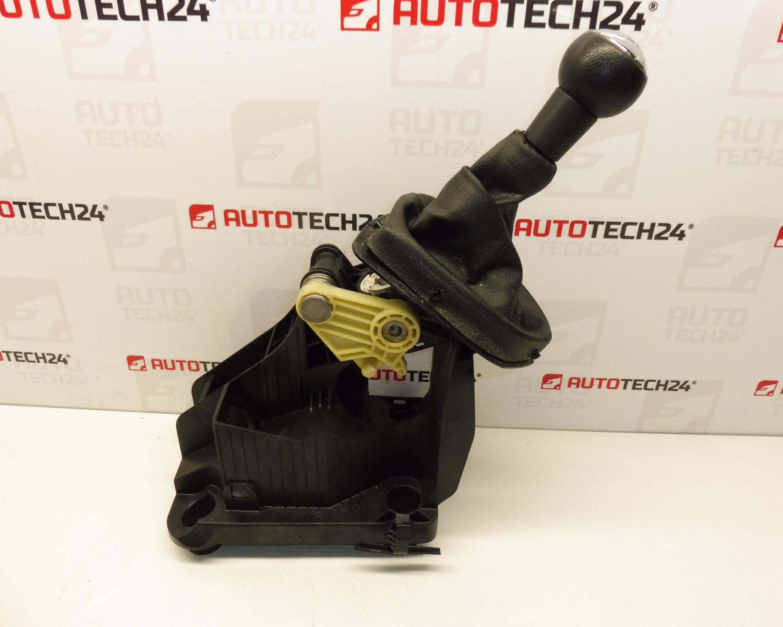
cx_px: 380
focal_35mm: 26
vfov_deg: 54.9
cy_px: 321
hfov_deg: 66.0
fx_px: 603
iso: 200
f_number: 3.5
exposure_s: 1/60
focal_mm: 4.3
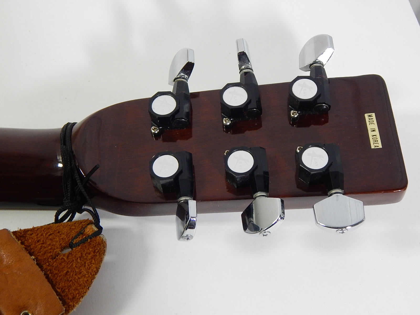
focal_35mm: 54
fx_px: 655
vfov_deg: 27.0
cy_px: 158
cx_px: 210
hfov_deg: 35.5
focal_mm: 9.7
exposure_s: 1/40
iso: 400
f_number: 3.8
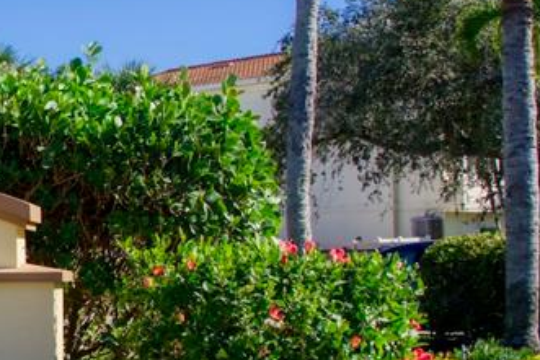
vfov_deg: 14.0
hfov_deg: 19.3
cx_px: -165
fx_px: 1464
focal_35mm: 98
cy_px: 194
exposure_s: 1/200
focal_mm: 21
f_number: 6.7
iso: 100
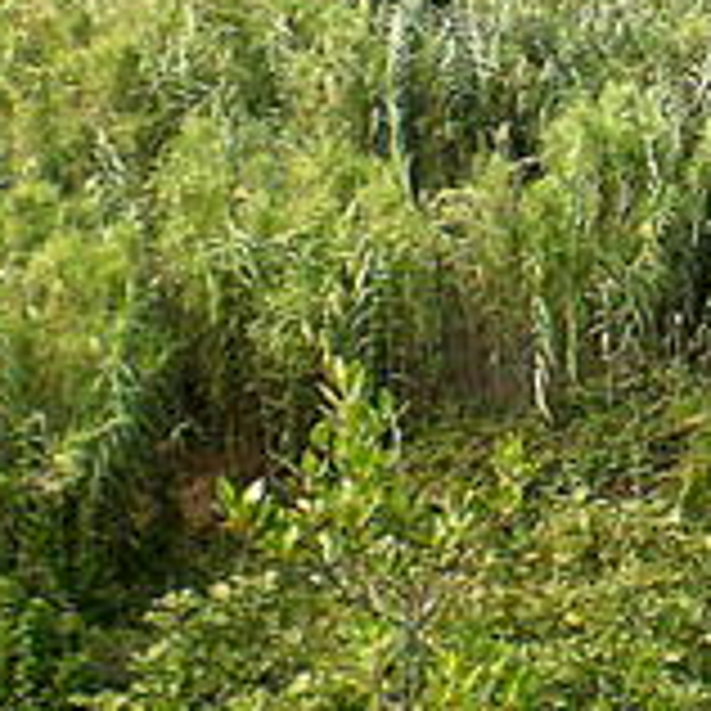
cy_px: -297
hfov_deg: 9.9
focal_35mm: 170
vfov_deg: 10.0
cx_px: 1089
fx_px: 3950
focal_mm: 6.3
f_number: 4.6
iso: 100
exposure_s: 1/125
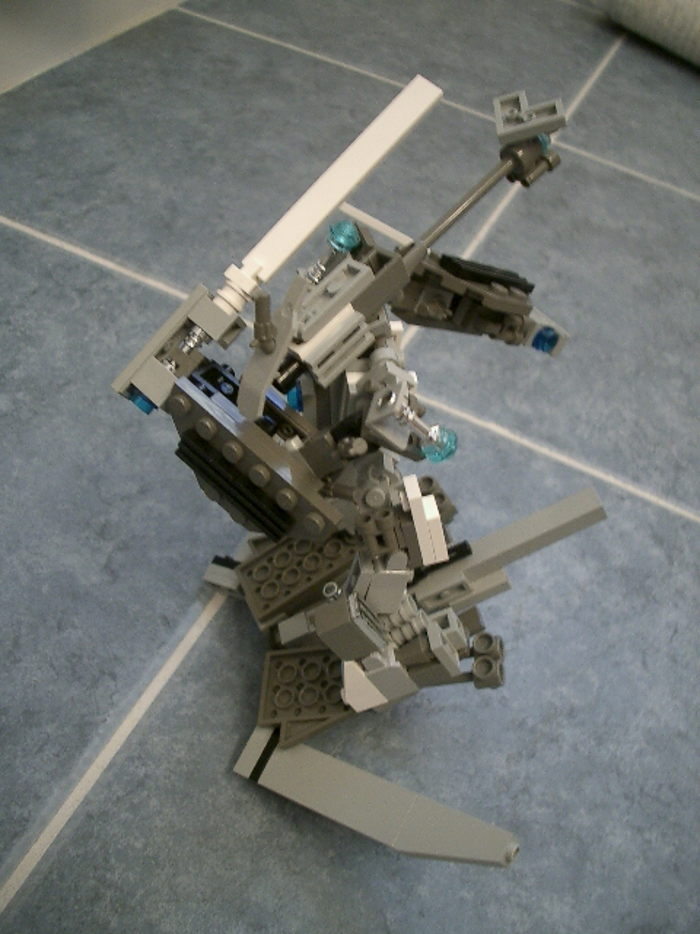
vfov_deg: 52.6
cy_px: 467
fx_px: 944
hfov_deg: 40.7
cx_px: 350
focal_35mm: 35
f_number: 2.6
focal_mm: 5.8
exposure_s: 1/13
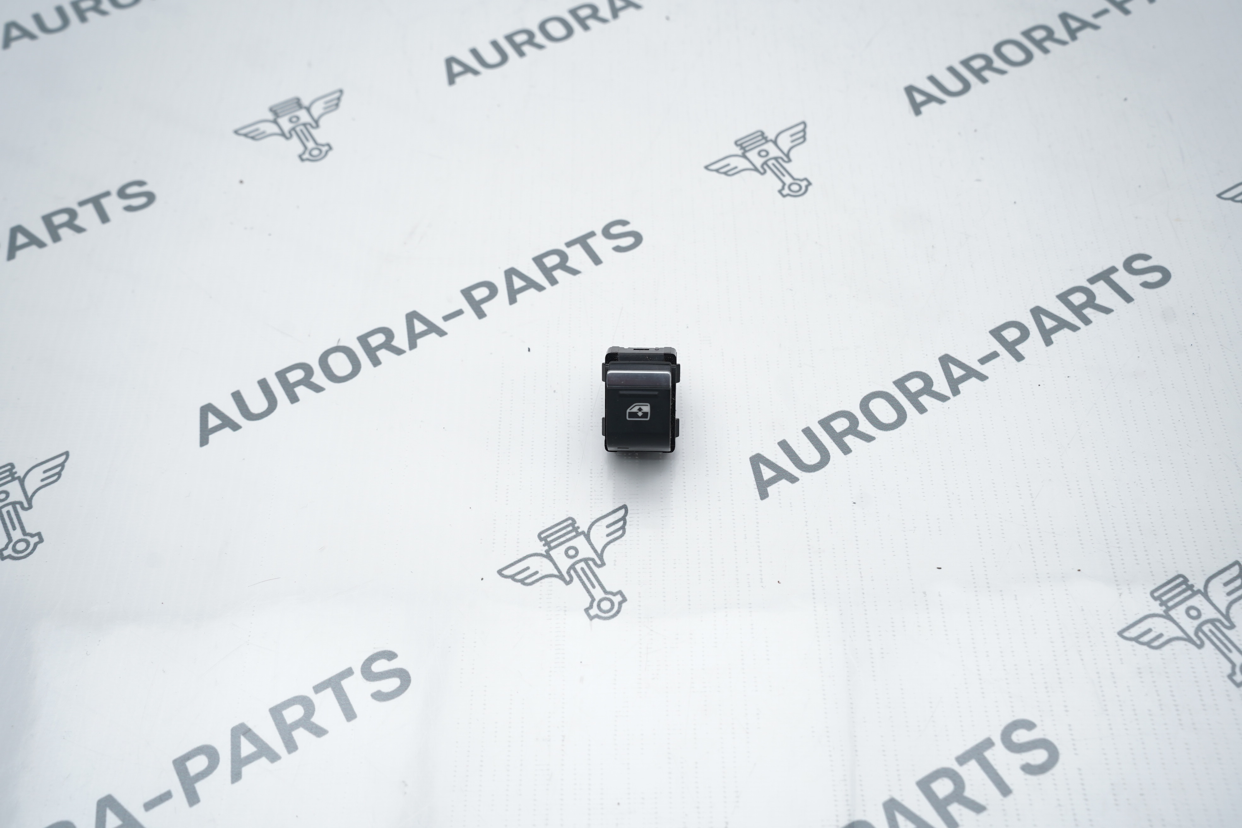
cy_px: 414
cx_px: 621
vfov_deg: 35.9
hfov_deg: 51.9
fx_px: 1276
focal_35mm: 37
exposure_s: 1/160
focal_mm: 37
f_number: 6.3
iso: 500
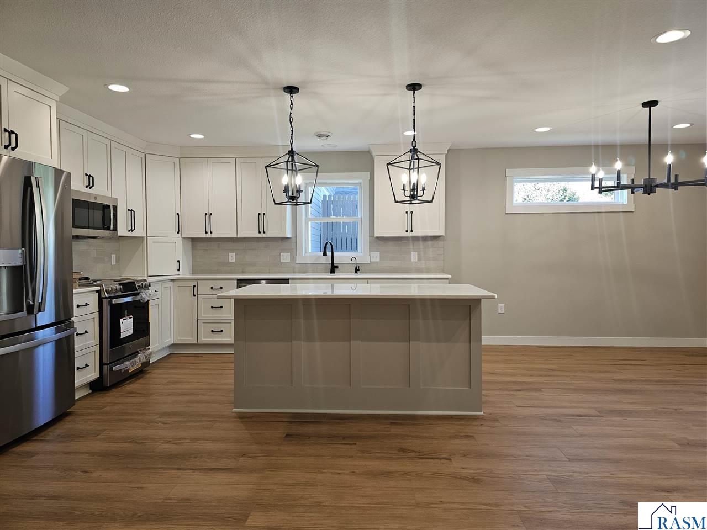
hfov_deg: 73.9
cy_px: 265
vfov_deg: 58.9
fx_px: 470
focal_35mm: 23
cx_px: 354
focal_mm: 6.3
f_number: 1.7
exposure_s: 1/120
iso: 100
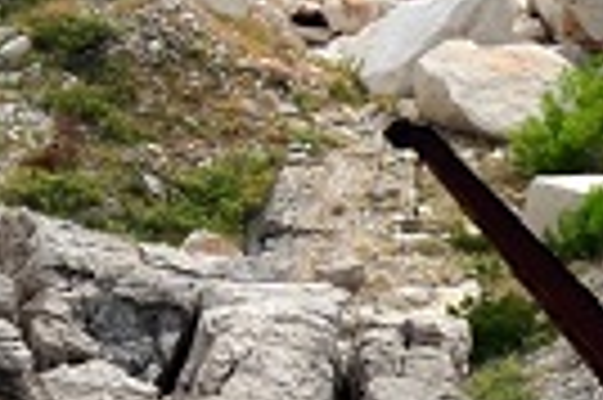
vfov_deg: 0.9
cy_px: -9
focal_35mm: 1565
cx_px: 1300
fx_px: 26182
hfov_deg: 1.3
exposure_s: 1/8000
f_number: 4.8
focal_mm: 140
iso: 640
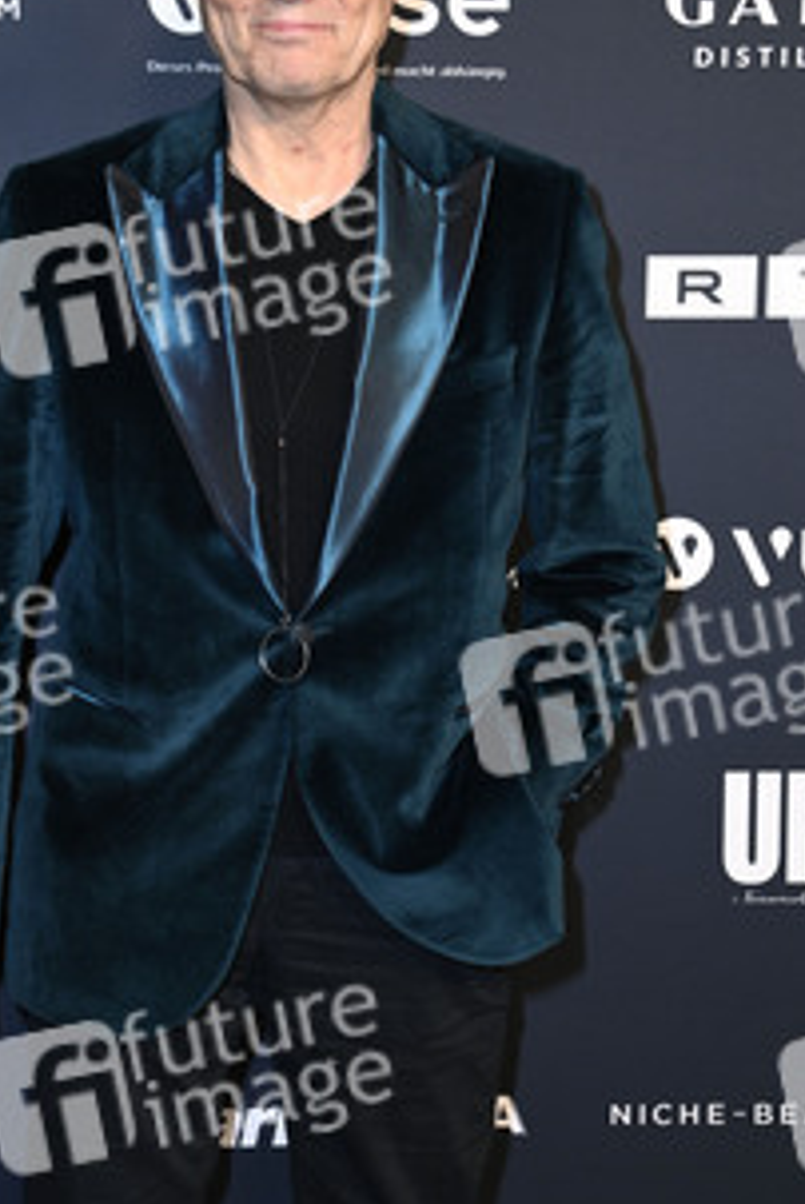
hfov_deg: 18.4
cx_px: 303
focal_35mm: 74
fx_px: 2476
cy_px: 482
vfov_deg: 27.3
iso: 1250
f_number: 5
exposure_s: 1/250
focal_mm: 56
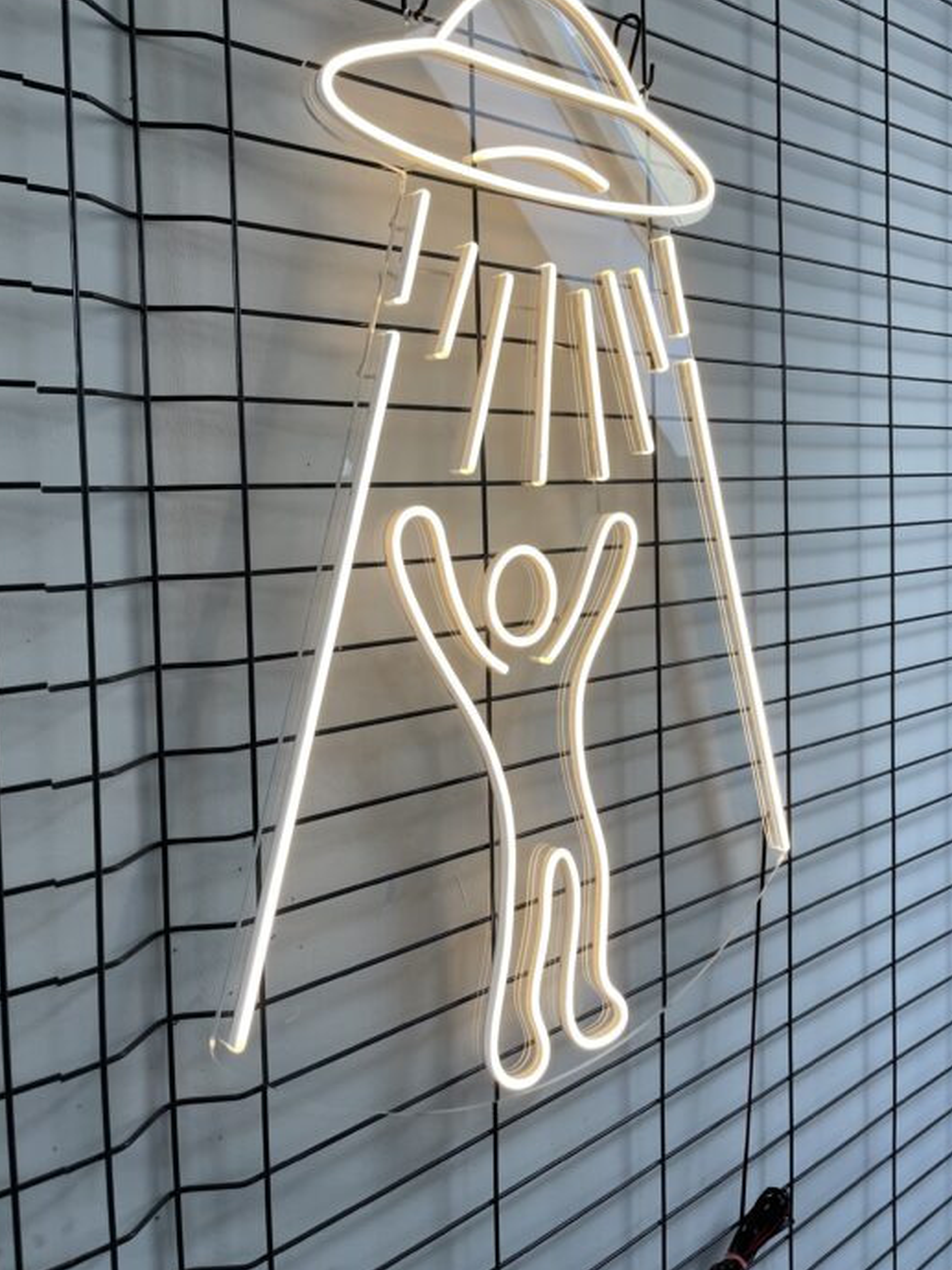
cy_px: 539
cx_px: 514
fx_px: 1064
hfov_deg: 48.2
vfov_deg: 61.4
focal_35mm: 29
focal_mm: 5.1
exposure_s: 1/126
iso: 32
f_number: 1.6
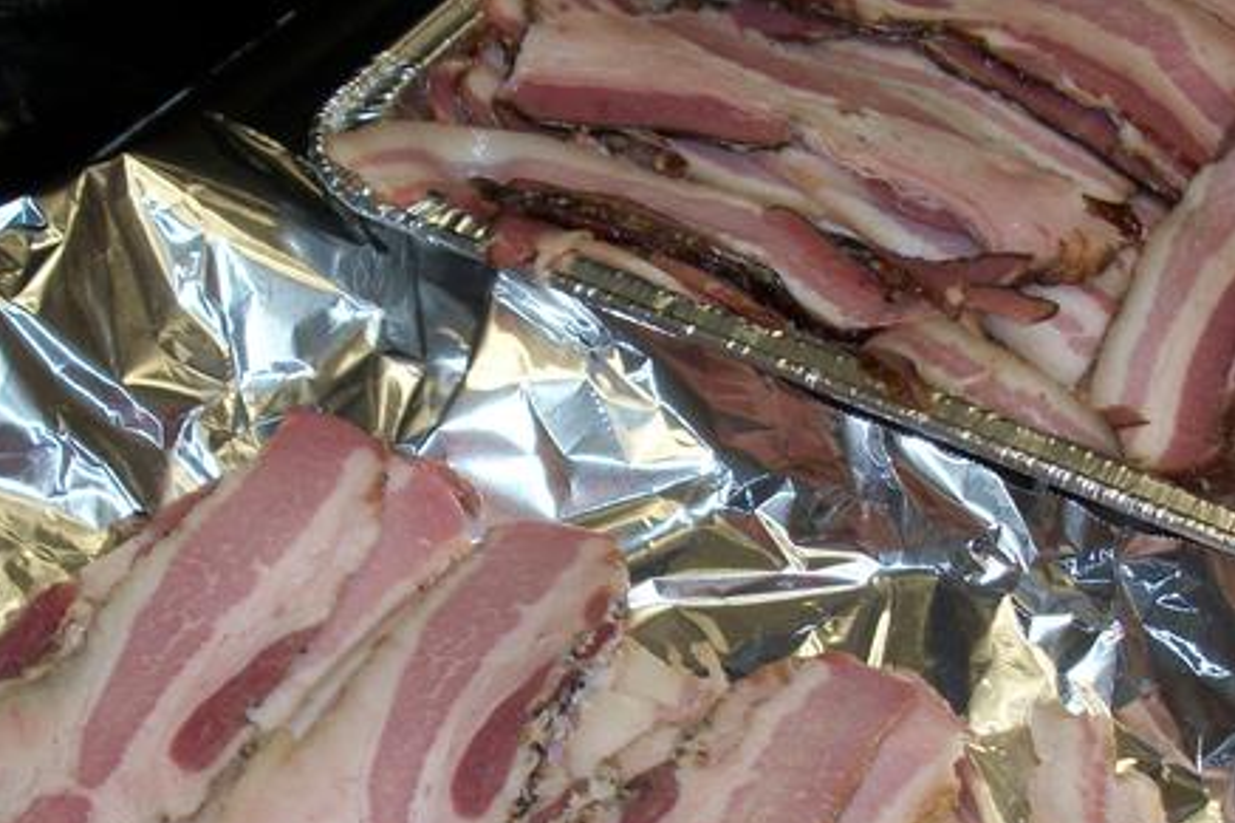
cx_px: 613
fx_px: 2572
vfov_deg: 18.0
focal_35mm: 75
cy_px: 680
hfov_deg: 27.0
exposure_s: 1/80
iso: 80
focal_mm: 6.3
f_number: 3.1
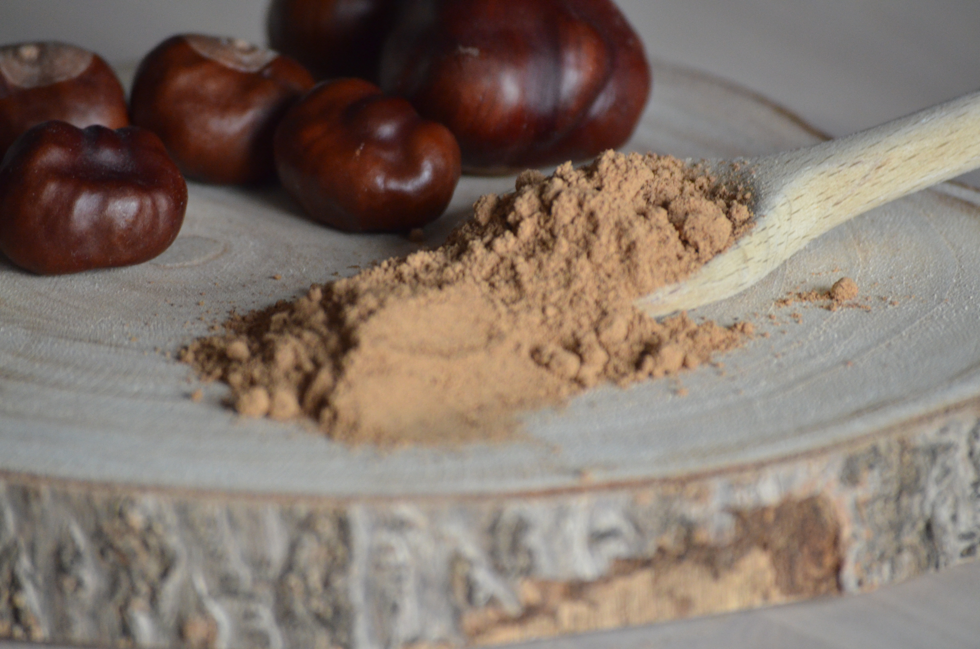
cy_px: 324
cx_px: 490
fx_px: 8150
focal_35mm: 300
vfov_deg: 4.6
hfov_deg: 6.9
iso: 2200
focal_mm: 200
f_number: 5.6
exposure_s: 1/125
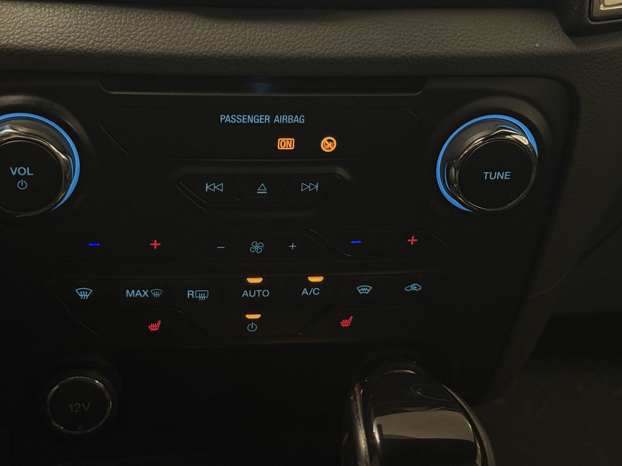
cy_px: 218
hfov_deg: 33.1
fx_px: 1042
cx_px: 250
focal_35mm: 58
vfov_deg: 25.2
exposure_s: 1/25
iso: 640
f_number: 1.78
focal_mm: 6.76
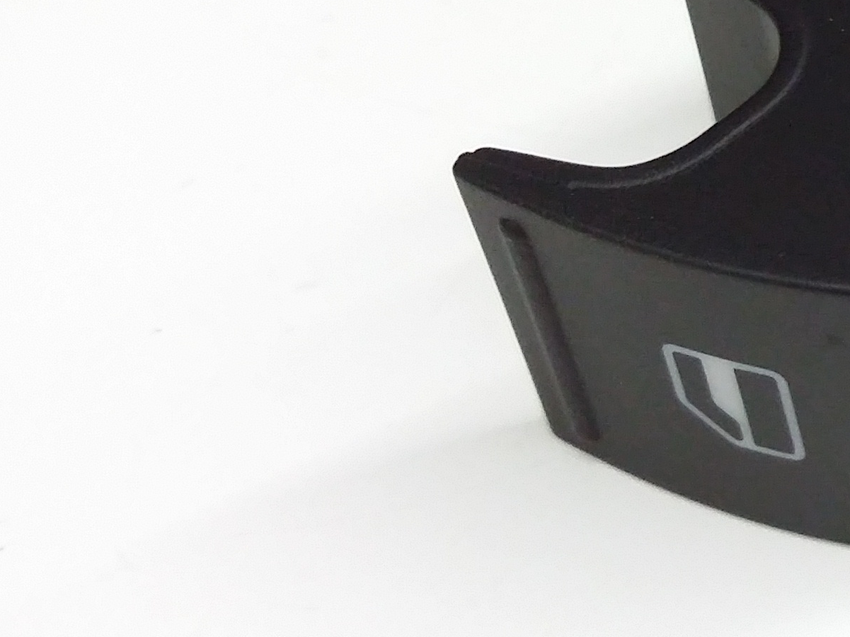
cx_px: 1084
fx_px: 2136
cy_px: 178
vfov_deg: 16.9
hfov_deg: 20.7
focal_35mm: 87
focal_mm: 3.4
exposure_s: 1/15
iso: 200
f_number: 2.4
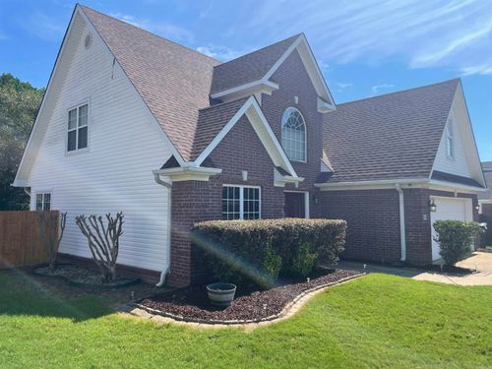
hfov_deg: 67.3
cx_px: 246
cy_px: 184
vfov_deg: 53.1
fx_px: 370
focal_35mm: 26
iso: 32
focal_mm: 4.2
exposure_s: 1/2304
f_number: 1.6
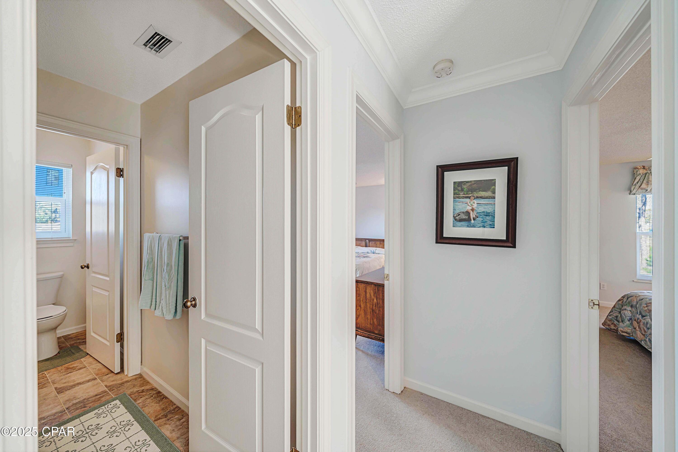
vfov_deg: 90.0
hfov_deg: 112.6
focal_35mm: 12
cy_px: 226
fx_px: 226
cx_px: 339
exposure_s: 1/10
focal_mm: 12
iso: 100
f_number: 5.6
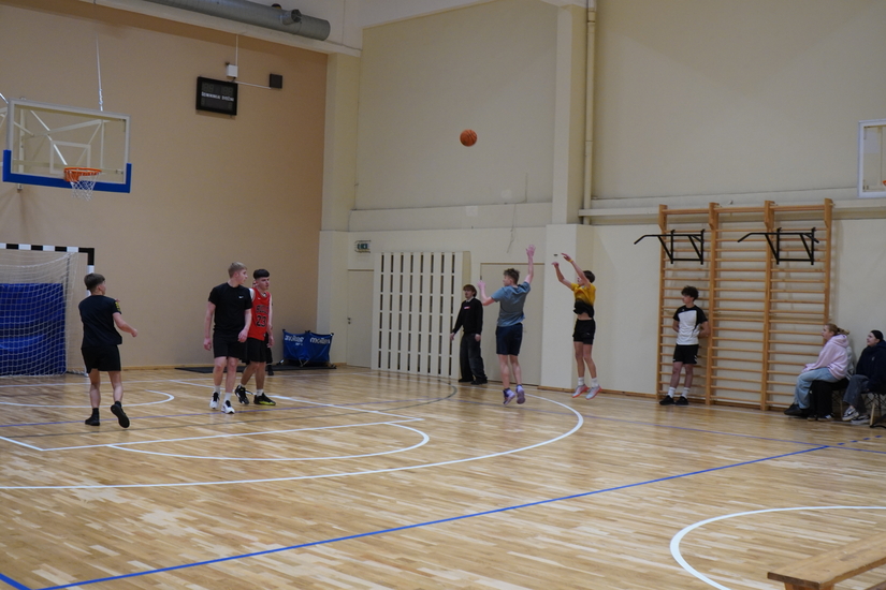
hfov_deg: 46.4
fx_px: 1034
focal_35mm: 42
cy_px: 295
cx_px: 443
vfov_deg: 31.9
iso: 1250
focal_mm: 28
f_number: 4
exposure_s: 1/160
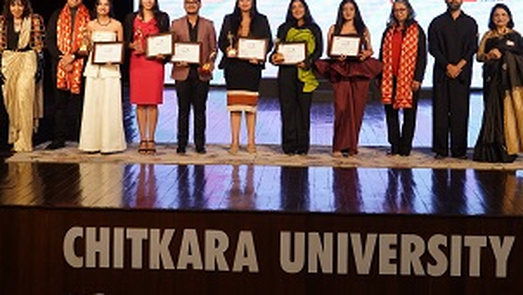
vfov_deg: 16.8
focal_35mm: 71
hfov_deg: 29.7
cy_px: 44
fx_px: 985
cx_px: 282
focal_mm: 41
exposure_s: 1/320
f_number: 8
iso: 2500
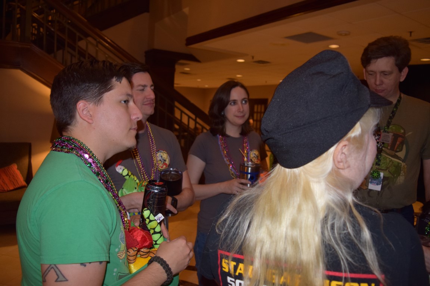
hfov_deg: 67.4
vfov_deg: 47.9
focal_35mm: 27
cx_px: 215
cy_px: 143
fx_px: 322
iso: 720
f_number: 3.5
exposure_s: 1/60
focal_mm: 18
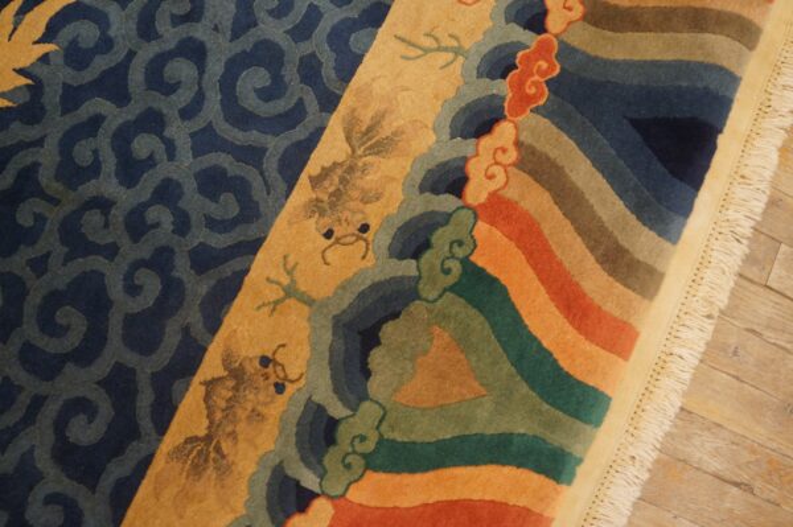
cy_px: 264
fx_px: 594
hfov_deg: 67.4
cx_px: 396
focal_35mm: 27
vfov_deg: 47.9
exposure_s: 1/60
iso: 1250
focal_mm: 18
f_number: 4
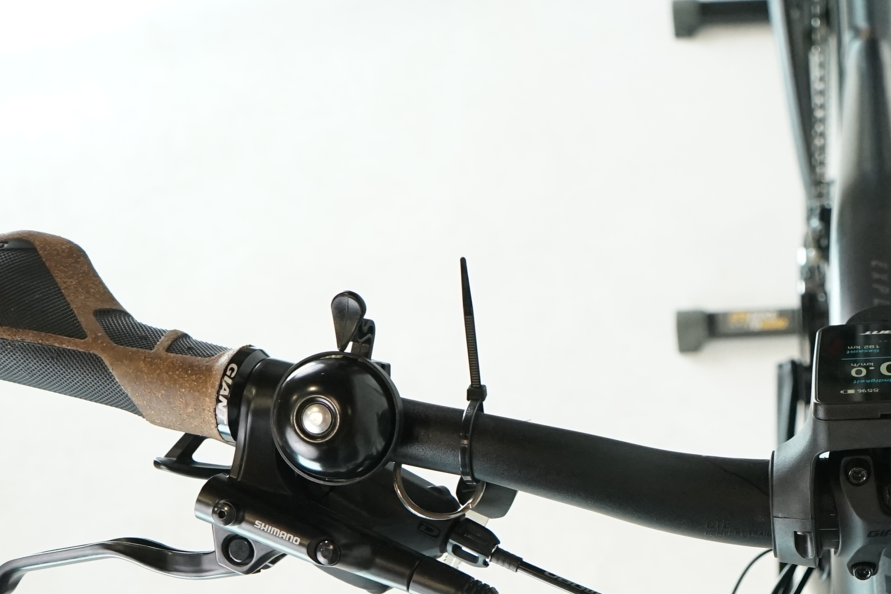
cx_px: 900
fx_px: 1955
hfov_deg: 24.5
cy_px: 531
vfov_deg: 17.0
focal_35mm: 79
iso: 2000
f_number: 5.6
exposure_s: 1/200
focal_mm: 30
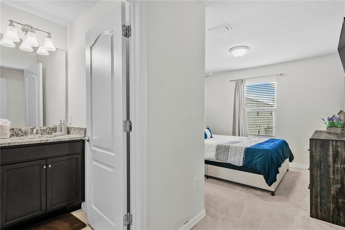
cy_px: 115
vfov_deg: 72.0
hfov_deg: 95.0
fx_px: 158
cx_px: 172
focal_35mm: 16
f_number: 8
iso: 200
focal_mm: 11
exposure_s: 1/3.33
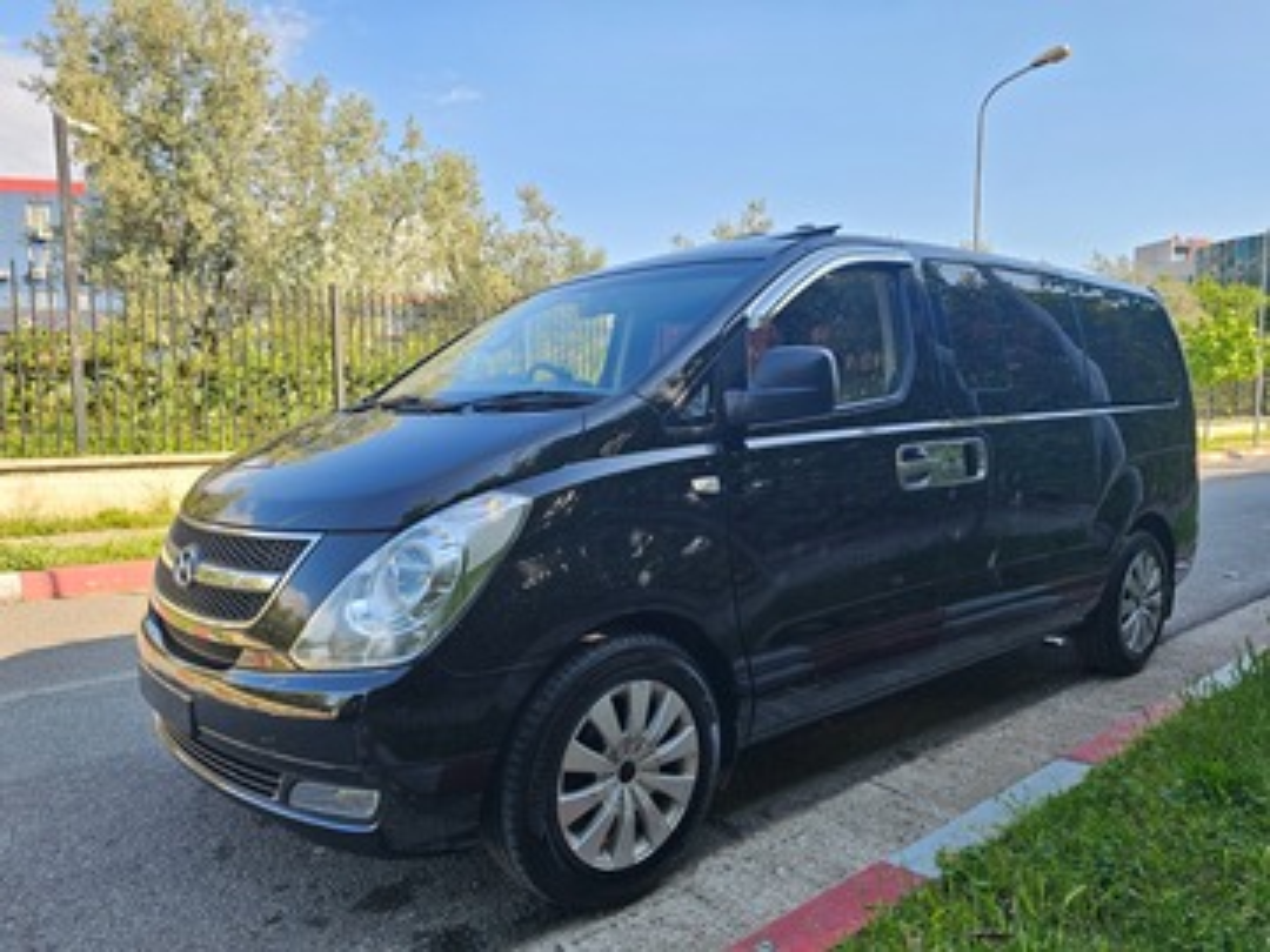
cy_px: 476
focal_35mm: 23
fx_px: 844
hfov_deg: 73.9
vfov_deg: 58.9
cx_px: 635
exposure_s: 1/128
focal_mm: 6.3
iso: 10
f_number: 1.7
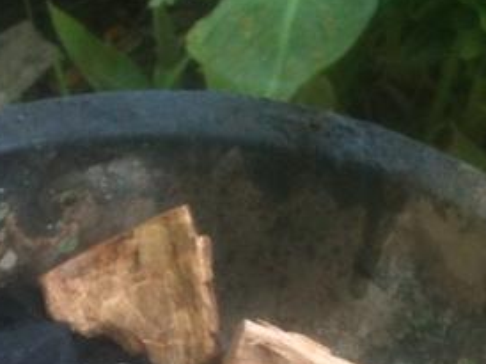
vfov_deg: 12.1
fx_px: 1613
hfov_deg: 17.0
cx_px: 121
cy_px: 589
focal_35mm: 115
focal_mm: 3.85
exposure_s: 1/100
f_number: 2.8
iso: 80
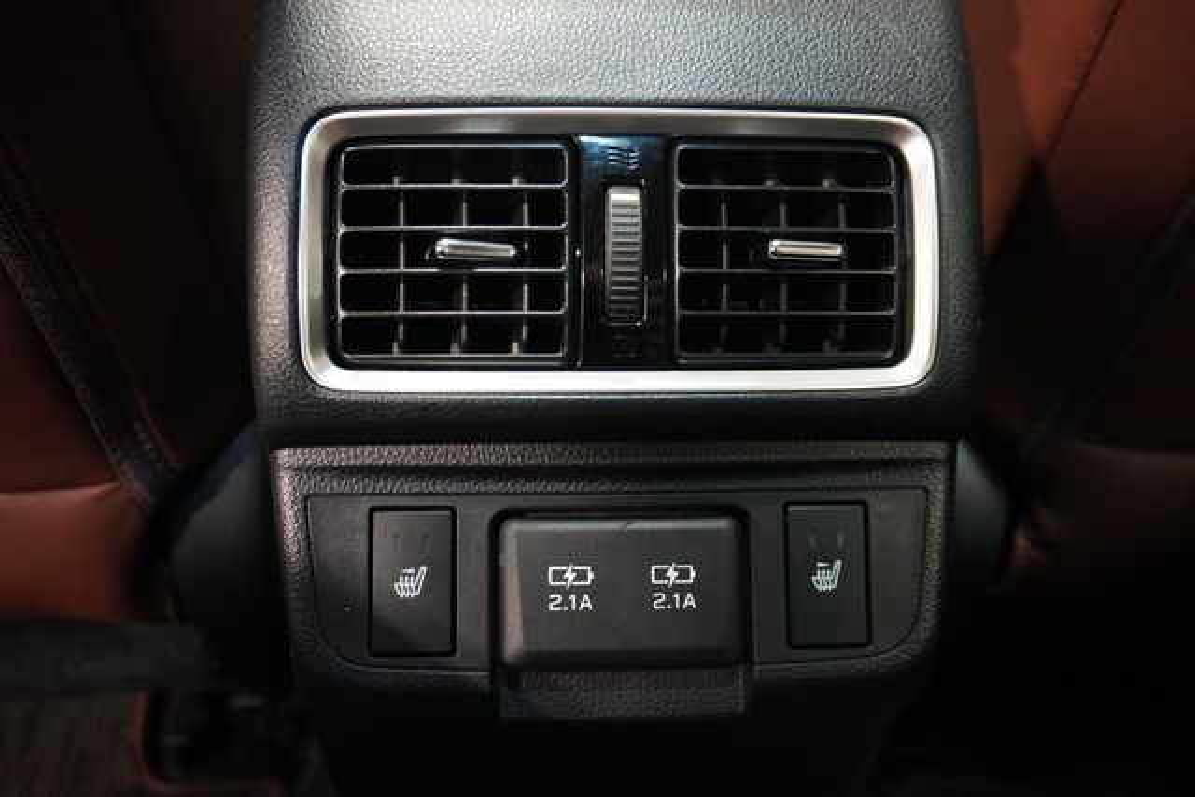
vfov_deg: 43.6
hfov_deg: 61.9
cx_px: 598
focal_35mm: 30
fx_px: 996
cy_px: 398
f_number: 4
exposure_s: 1/13
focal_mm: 20
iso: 6400
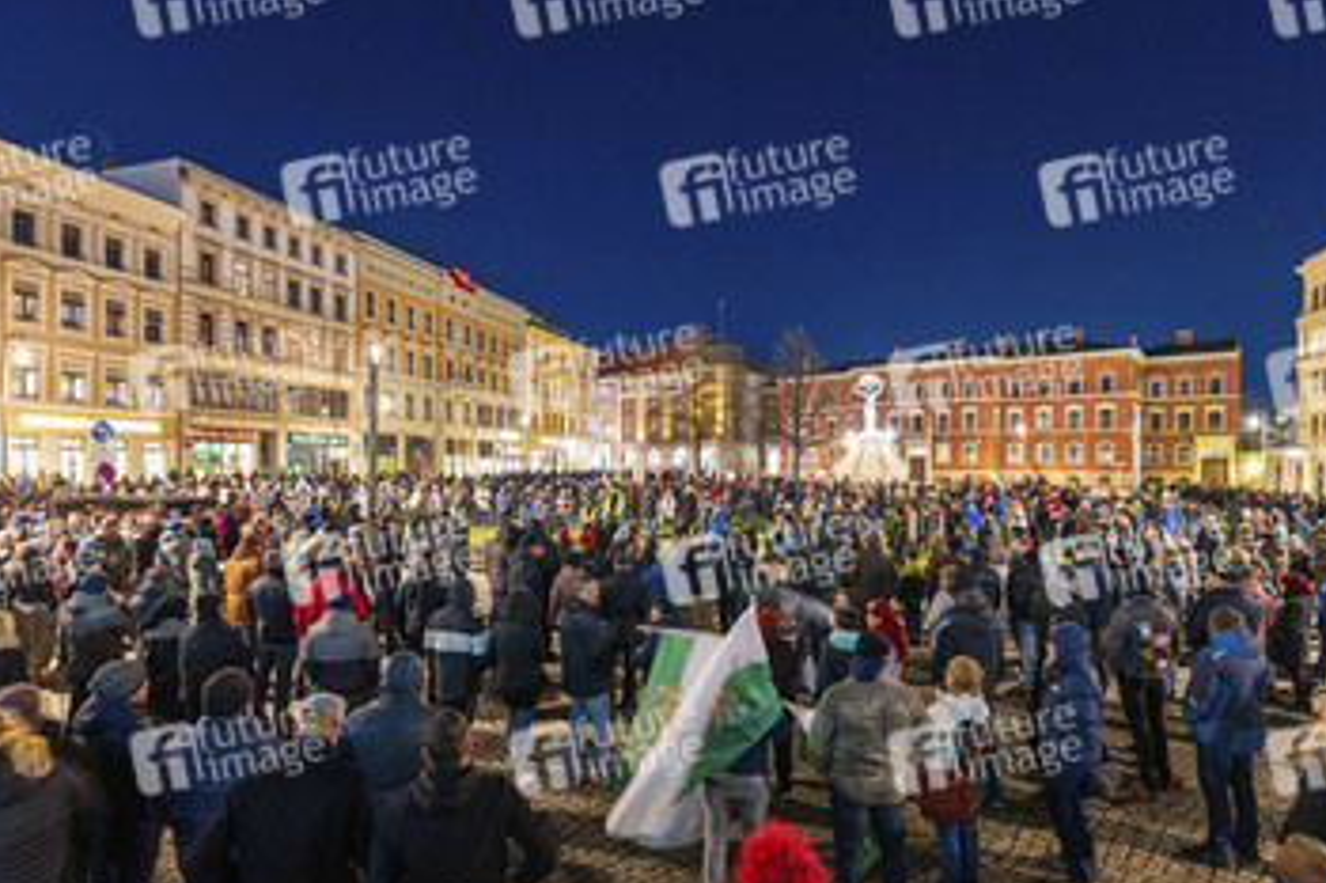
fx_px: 663
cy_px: 466
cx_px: 655
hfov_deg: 90.0
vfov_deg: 67.3
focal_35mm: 18
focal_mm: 14
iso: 1600
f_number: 3.2
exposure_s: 1/2
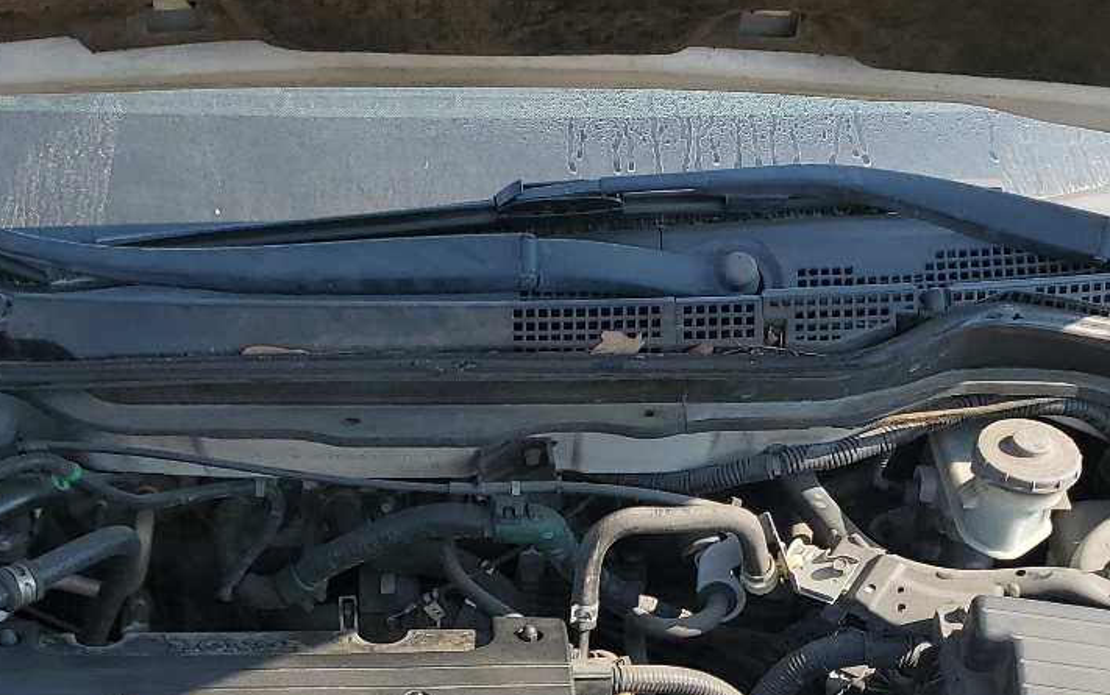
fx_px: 1876
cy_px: 806
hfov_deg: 32.8
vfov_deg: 19.9
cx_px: 439
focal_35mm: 62
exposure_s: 1/1250
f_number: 1.5
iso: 50
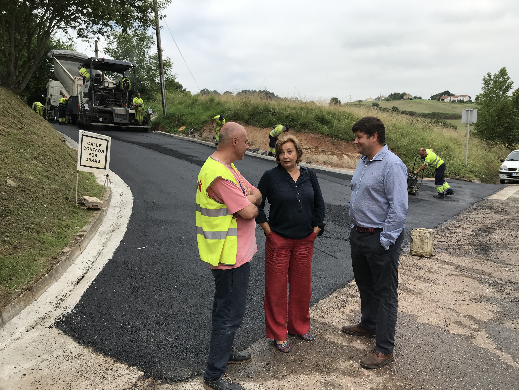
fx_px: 420
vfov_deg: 49.7
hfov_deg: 63.4
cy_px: 195
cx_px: 260
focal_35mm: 28
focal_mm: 3.99
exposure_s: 1/1350
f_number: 1.8
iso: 20
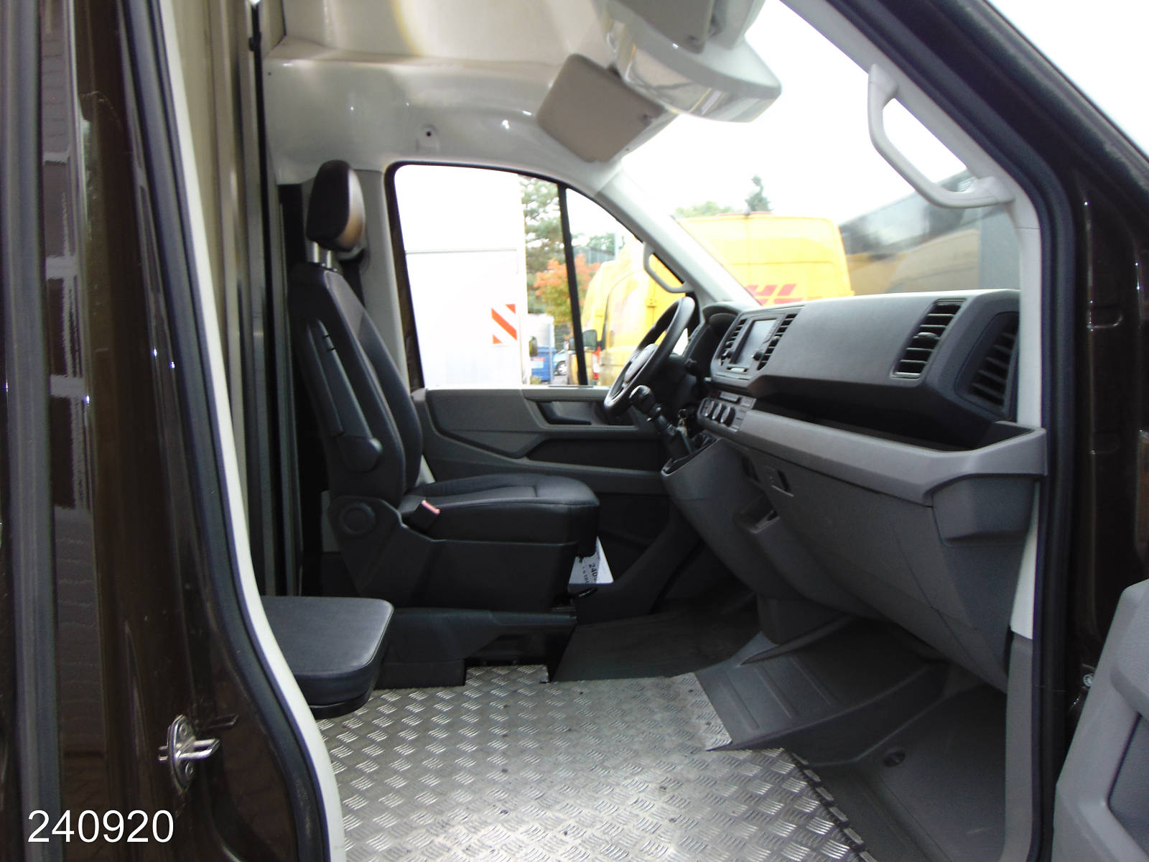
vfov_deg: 54.9
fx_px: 830
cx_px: 574
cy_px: 431
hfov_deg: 69.4
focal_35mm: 25
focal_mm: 4.5
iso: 80
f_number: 3
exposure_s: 1/30
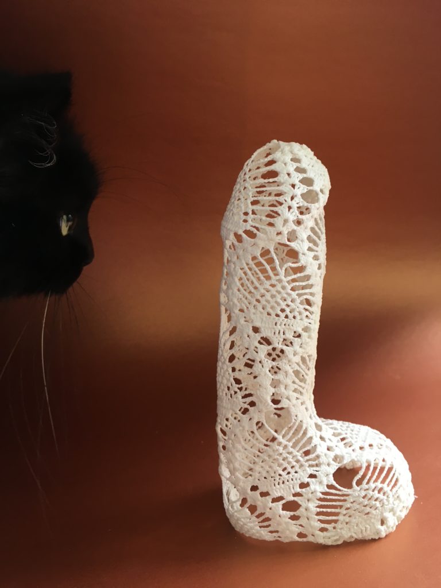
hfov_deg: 48.2
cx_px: 220
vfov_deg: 61.7
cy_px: 294
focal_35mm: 29
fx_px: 493
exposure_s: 1/33
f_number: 2.2
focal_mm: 4.15
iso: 80
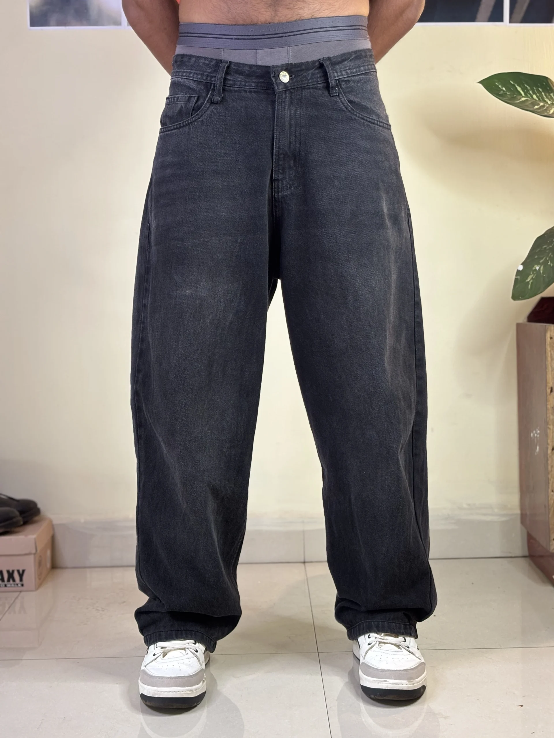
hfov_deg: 28.0
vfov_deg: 36.8
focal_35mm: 52
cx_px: 277
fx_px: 1110
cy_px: 369
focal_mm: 5.96
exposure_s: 1/50
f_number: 1.6
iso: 125
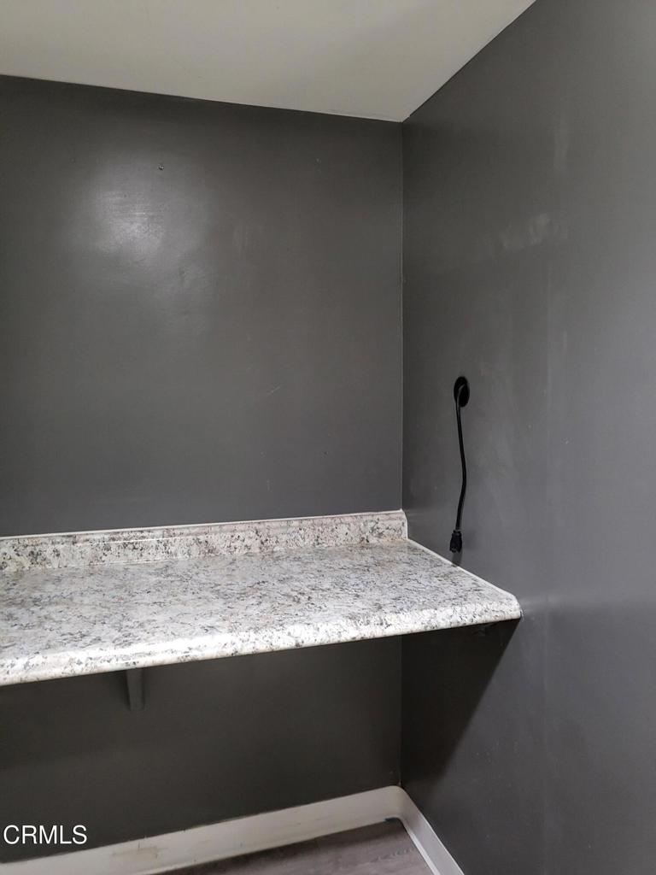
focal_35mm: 26
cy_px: 438
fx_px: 657
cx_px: 328
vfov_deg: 67.3
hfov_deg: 53.1
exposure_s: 1/24
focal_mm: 4.25
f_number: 1.8
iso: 640
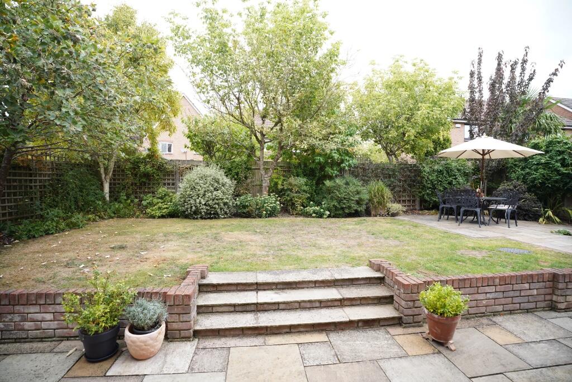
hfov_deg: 96.7
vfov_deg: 73.8
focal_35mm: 16
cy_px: 191
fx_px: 254
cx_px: 286
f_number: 4
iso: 100
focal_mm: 16
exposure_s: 1/60
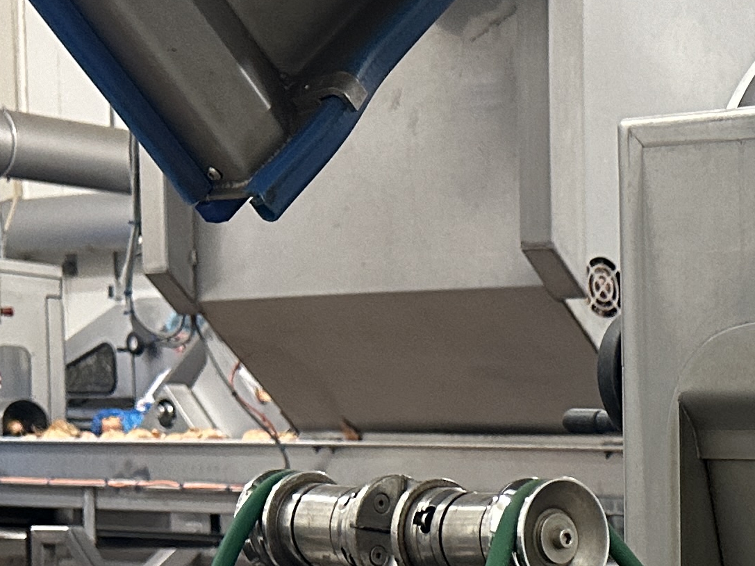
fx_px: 1941
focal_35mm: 89
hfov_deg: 19.7
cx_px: 1060
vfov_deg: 15.7
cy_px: 763
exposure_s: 1/50
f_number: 1.78
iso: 320
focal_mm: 6.86
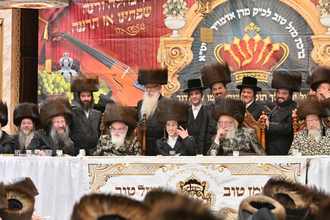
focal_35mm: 129
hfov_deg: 15.9
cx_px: 165
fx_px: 1182
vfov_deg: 10.6
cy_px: 110
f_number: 4
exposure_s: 1/320
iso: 640
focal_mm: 86
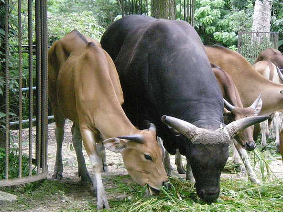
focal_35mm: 154
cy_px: 115
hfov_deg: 12.8
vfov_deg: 9.6
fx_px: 1259
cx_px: 185
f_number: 5.9
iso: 743
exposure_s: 1/125
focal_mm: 18.9
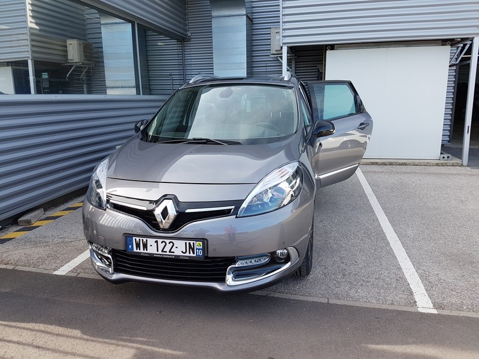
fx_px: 360
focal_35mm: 26
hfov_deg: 67.3
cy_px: 180
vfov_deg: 53.1
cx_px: 240
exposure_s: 1/431
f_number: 1.7
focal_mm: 4.2
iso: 40
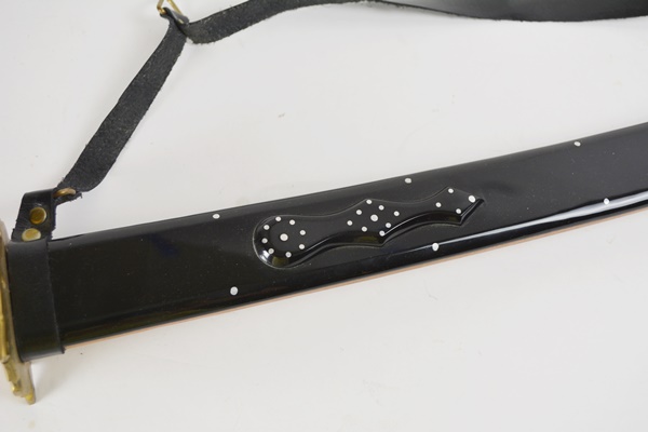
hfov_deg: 41.1
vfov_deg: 28.1
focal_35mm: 48
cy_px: 216
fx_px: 864
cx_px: 324
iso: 400
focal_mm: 32
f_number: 5.6
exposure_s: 1/125
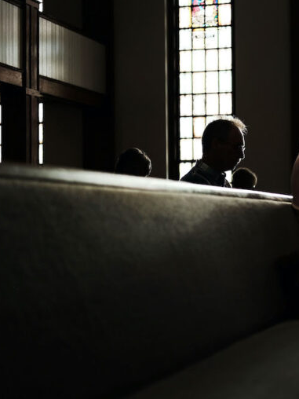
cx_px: 252
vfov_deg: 25.3
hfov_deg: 18.9
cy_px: 199
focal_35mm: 77
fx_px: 887
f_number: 2
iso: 400
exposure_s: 1/640
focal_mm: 35
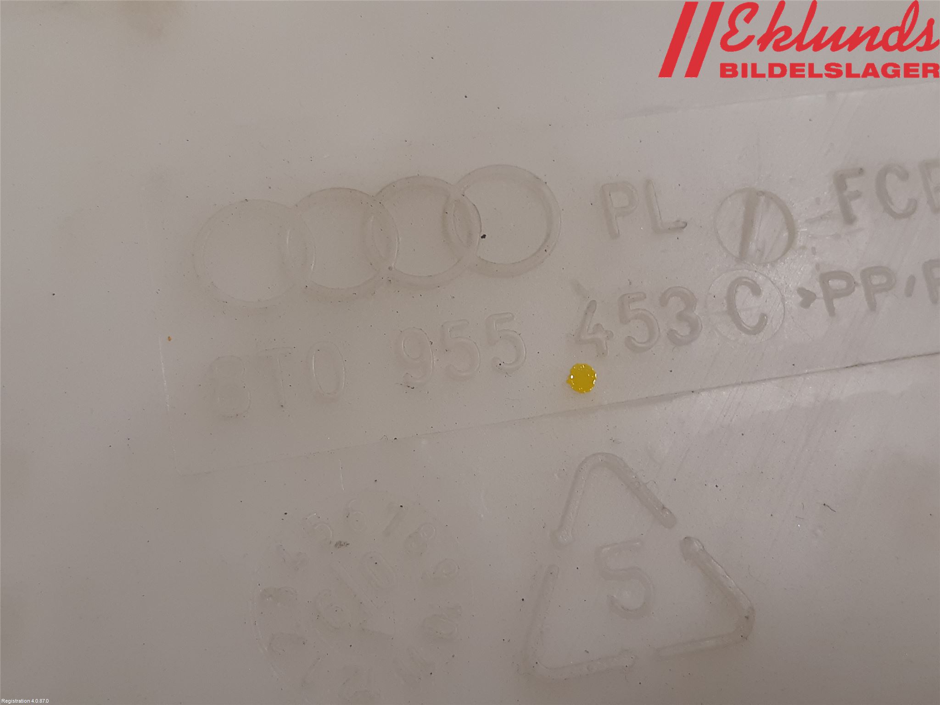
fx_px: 706
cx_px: 470
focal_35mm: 26
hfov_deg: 67.3
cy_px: 352
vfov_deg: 53.1
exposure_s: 1/50
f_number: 1.7
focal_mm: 3.93
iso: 64
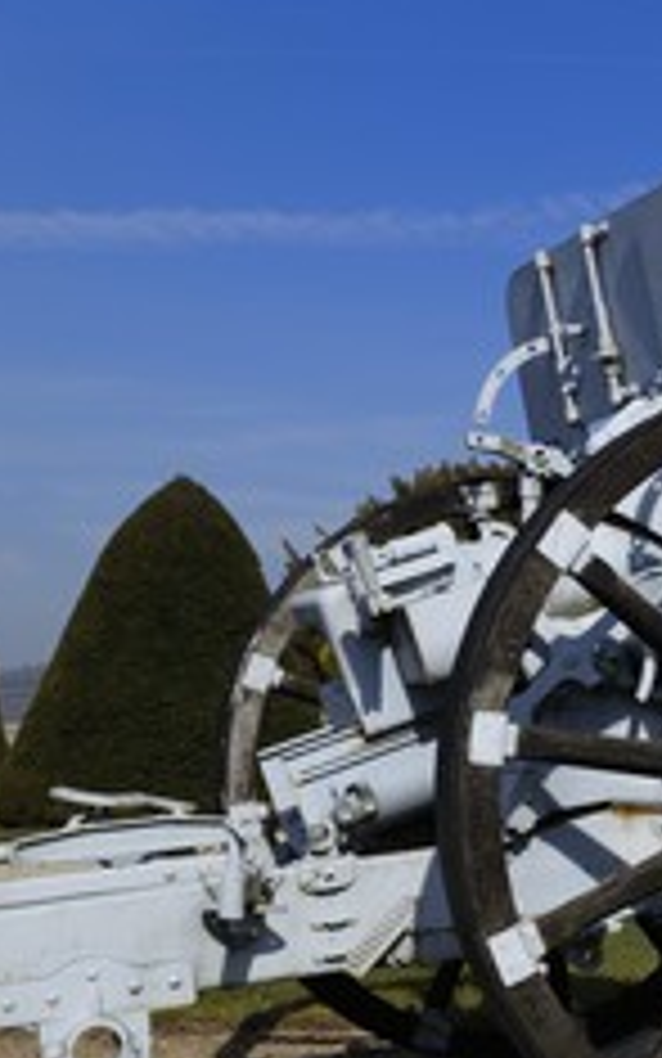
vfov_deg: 28.2
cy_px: 608
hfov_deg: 16.6
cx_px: 914
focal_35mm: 73
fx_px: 2106
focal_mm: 40
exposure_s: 1/160
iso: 200
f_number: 16
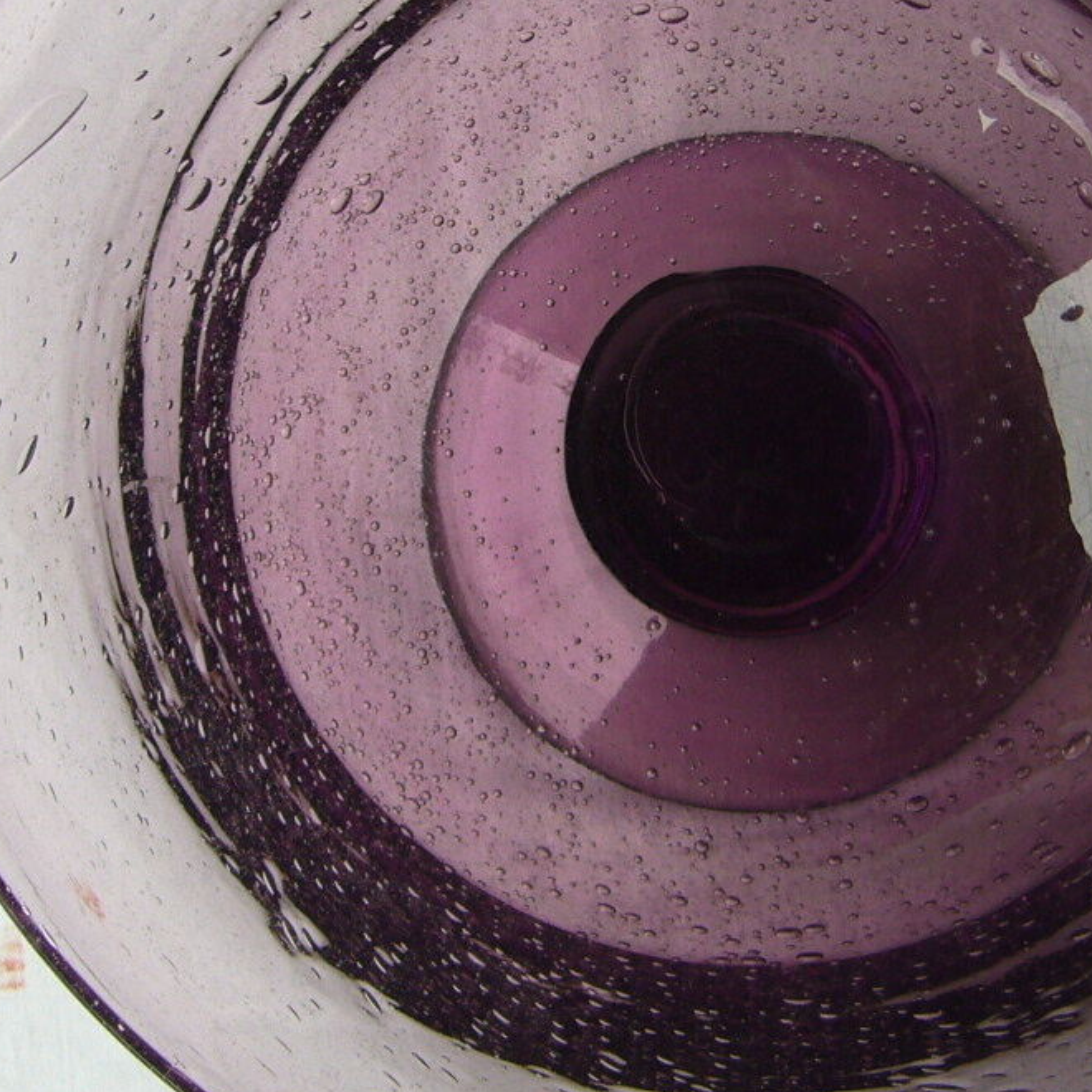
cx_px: 741
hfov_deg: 22.9
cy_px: 410
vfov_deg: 23.0
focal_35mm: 75
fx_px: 2677
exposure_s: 1/60
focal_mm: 5.8
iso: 80
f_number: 2.8
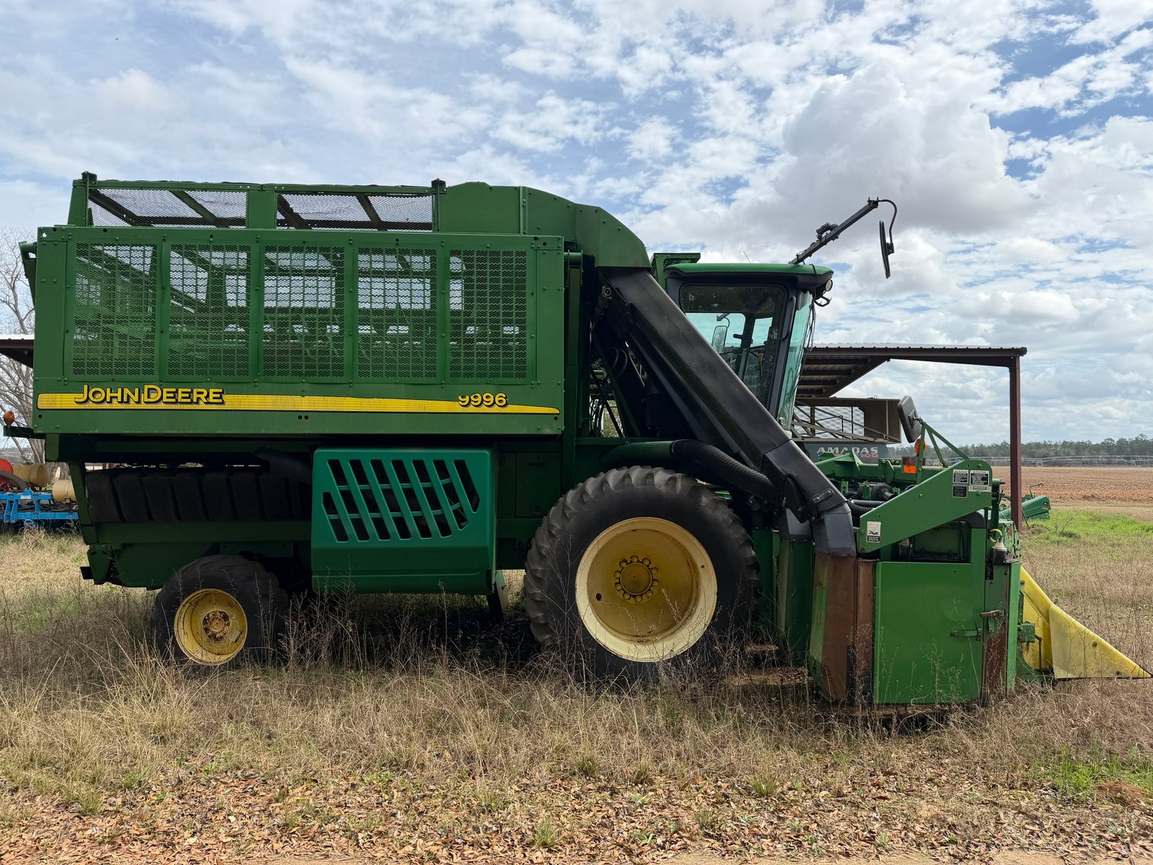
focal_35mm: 24
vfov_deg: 56.8
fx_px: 799
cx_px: 576
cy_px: 432
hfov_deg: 71.6
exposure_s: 1/4975
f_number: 1.78
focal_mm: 6.76
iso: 80
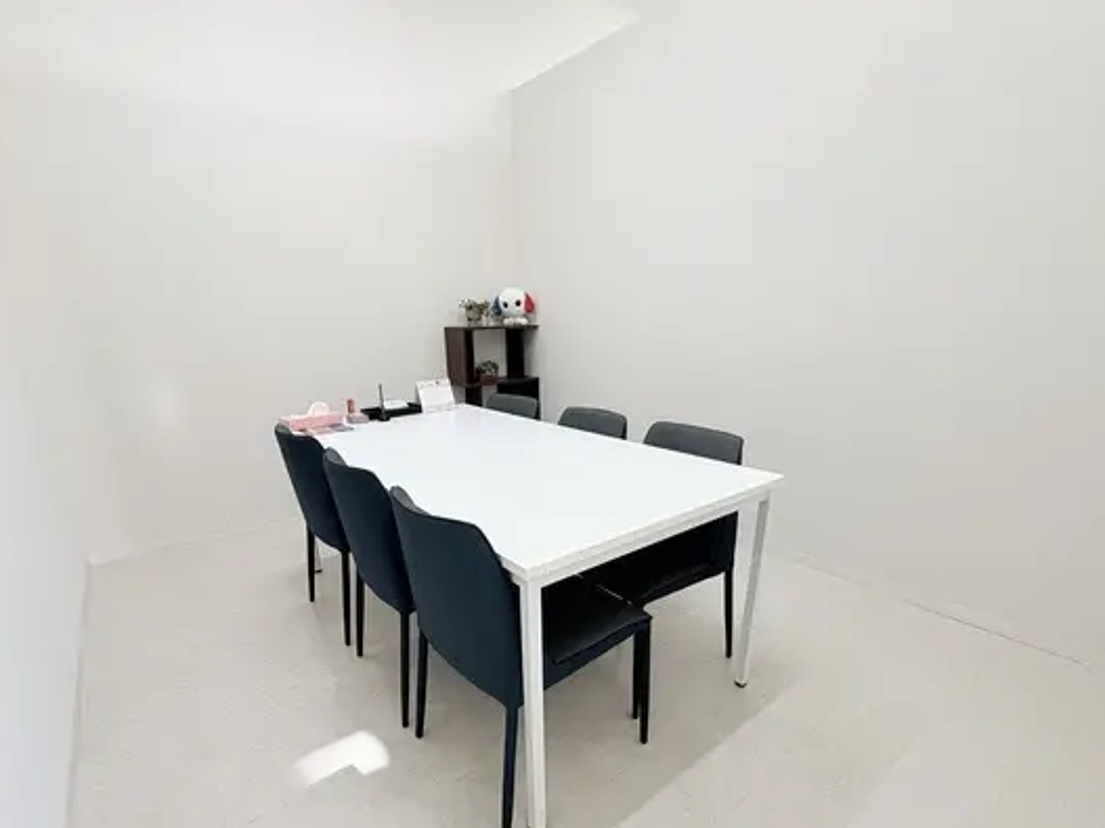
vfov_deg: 73.9
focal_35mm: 17
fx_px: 543
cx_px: 549
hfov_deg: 91.0
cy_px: 499
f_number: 2.2
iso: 64
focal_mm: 2.22
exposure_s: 1/100
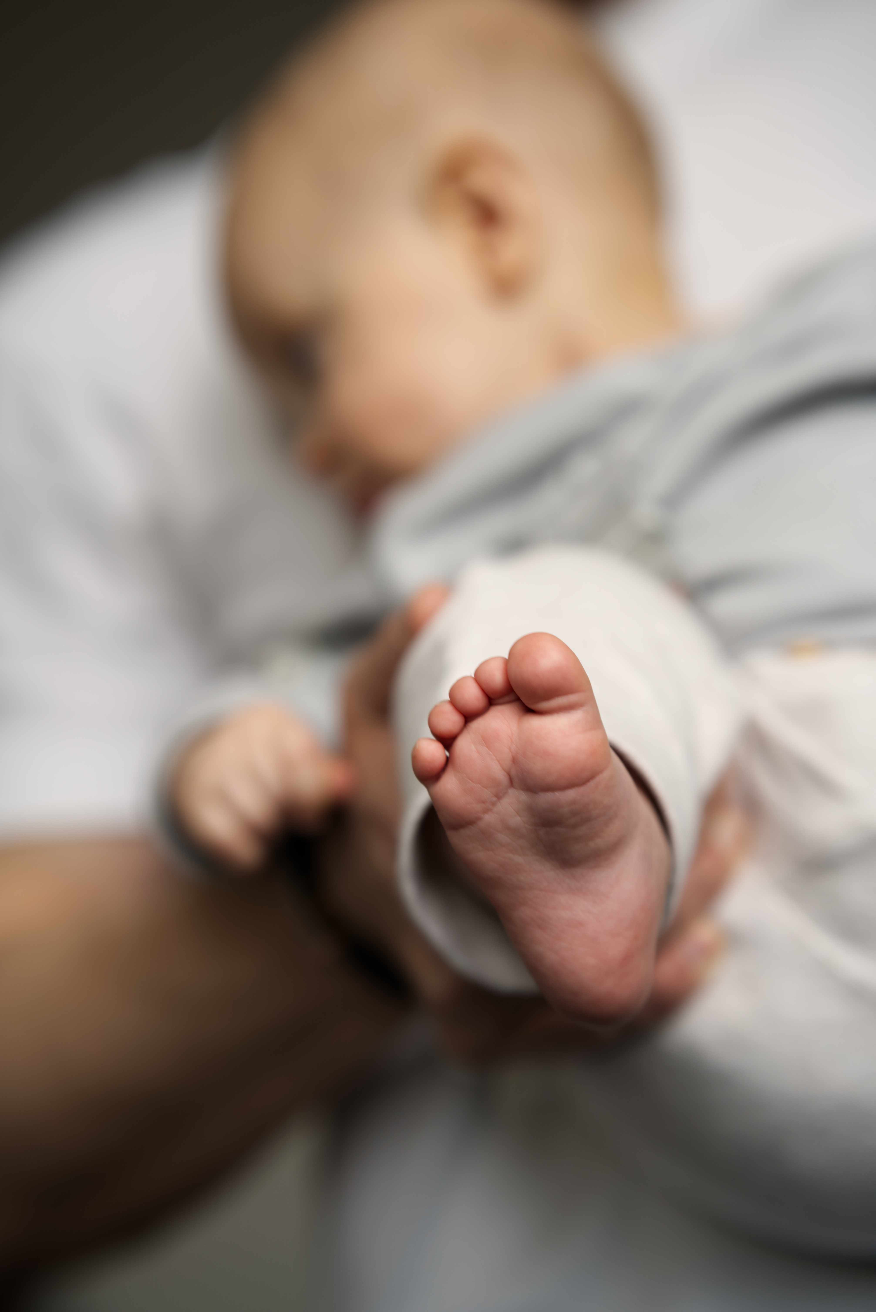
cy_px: 656
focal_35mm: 85
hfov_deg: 16.1
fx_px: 3098
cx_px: 438
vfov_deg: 23.9
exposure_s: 1/250
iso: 200
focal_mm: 85
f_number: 2.5
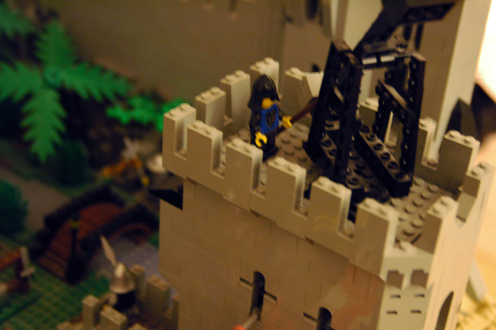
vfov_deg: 20.1
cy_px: 165
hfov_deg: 29.9
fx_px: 929
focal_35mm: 68
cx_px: 248
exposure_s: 1/8
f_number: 4.5
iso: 1600
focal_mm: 45
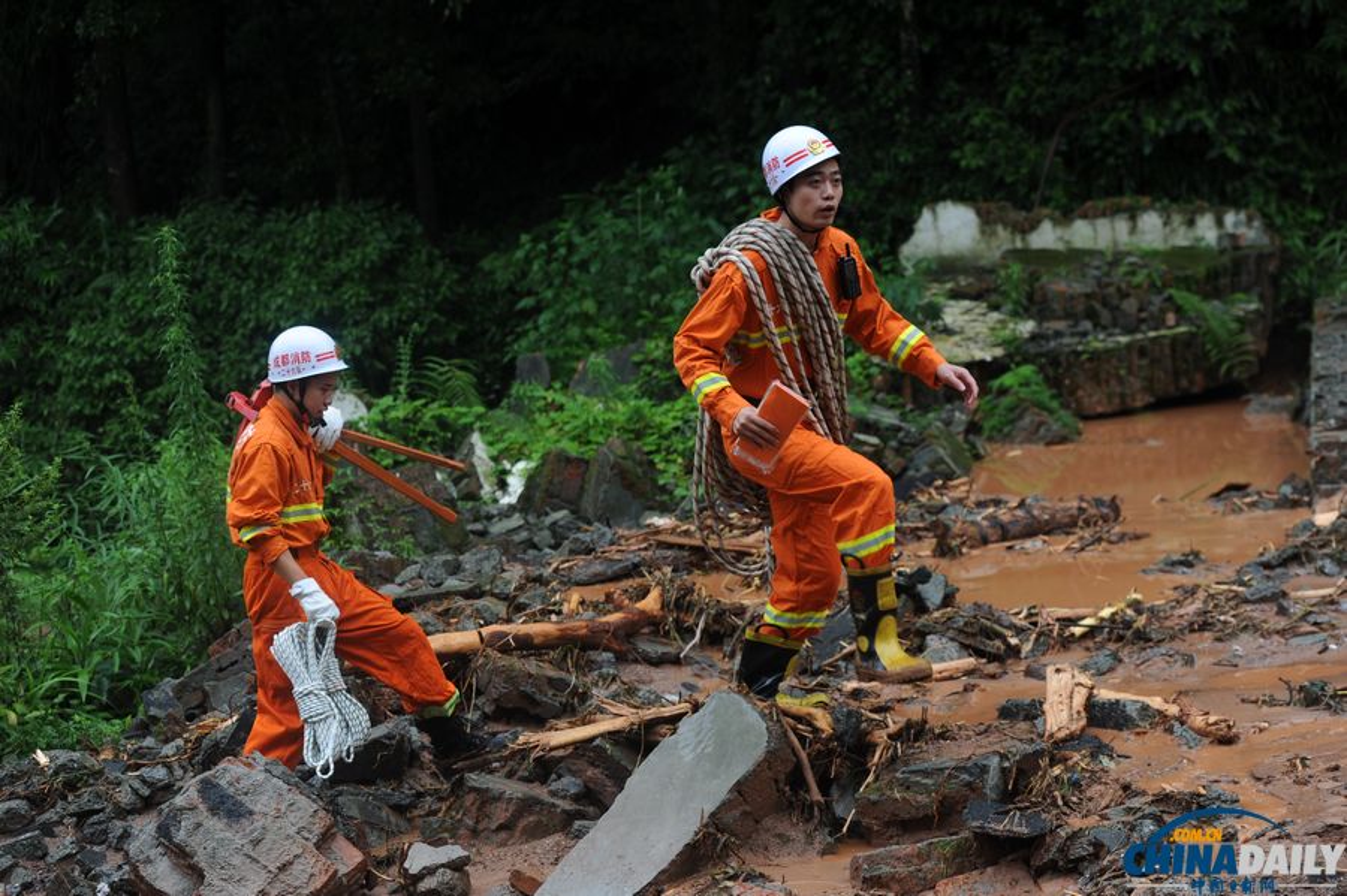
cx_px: 674
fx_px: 2618
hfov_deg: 28.9
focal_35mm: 70
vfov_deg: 19.4
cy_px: 448
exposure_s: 1/250
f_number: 4
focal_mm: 70
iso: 400
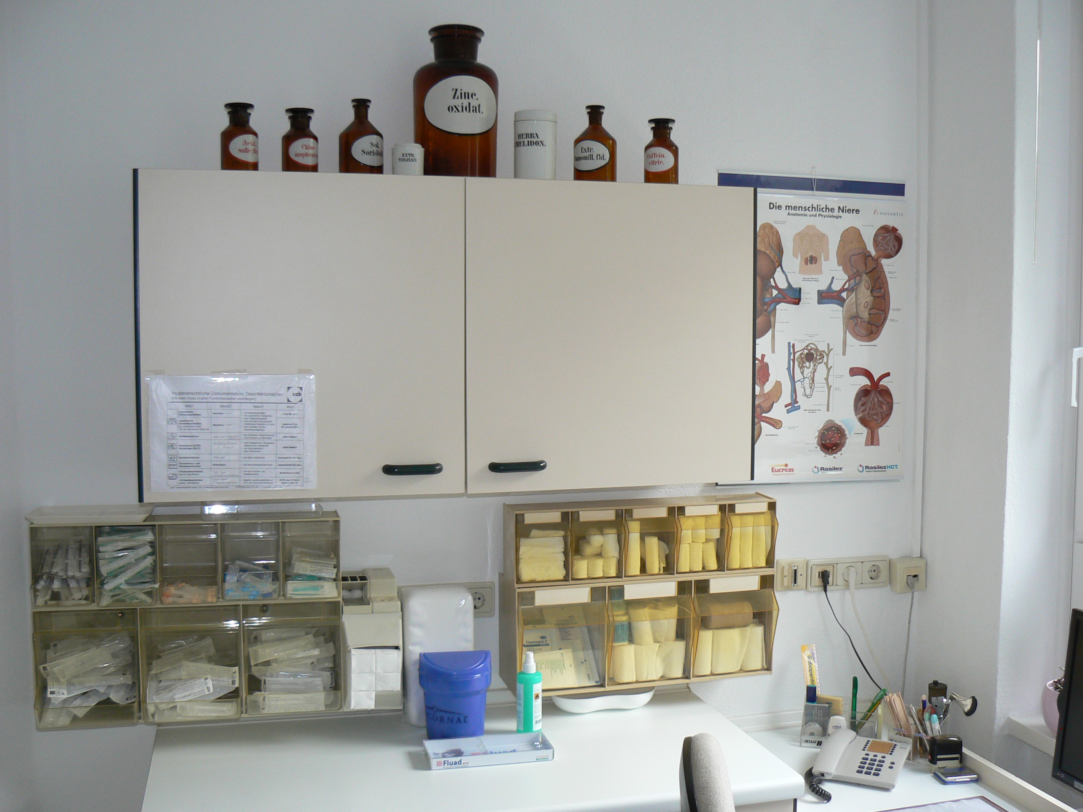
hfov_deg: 51.4
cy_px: 406
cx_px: 542
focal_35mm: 36
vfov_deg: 39.7
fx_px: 1126
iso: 100
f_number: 2.8
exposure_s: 1/30
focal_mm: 6
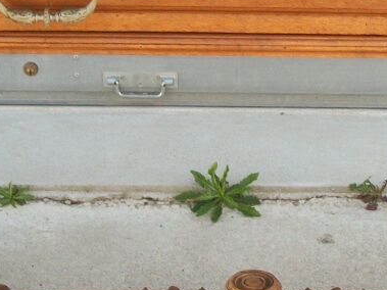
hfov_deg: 18.1
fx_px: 1207
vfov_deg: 13.7
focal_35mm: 108
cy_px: 164
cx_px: 282
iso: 80
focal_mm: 5.7
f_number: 2.9
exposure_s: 1/160
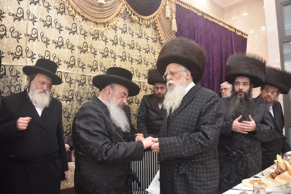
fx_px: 218
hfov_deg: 67.4
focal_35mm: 27
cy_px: 97
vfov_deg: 47.9
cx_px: 146
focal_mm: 18
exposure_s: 1/60
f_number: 5.6
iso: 1000
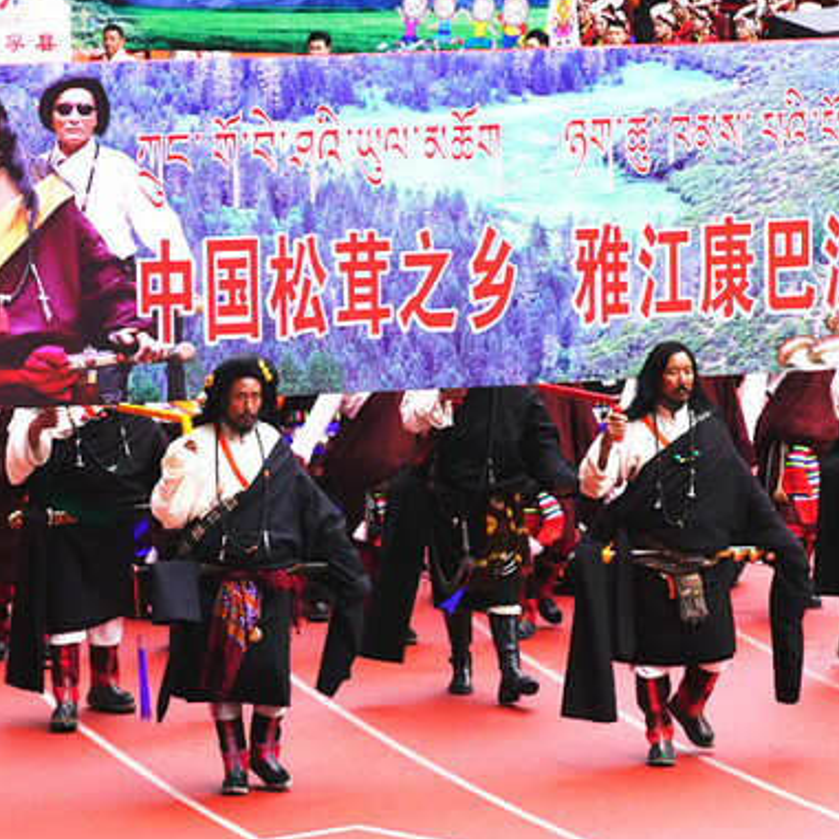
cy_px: 411
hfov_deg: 7.9
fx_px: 6088
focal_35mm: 222
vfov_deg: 7.9
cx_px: 309
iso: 4000
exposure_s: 1/160
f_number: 20
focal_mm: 152
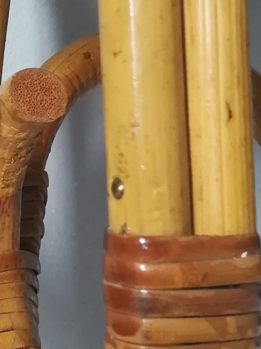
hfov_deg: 15.3
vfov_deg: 20.1
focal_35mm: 96
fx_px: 965
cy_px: 47
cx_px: 39
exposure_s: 1/33.3
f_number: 2.2
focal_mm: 3.83
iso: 250
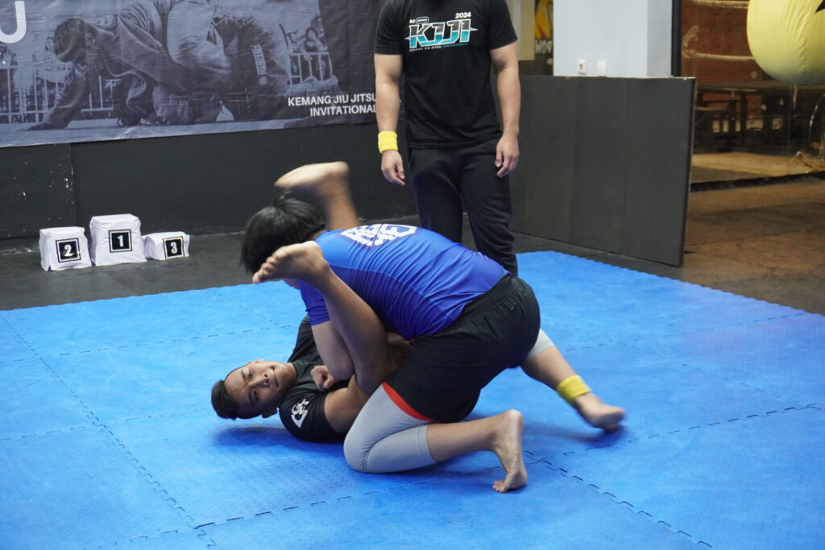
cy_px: 275
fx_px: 1238
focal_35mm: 54
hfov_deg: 36.9
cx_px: 412
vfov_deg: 25.1
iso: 2500
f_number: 5.6
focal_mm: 36
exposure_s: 1/100
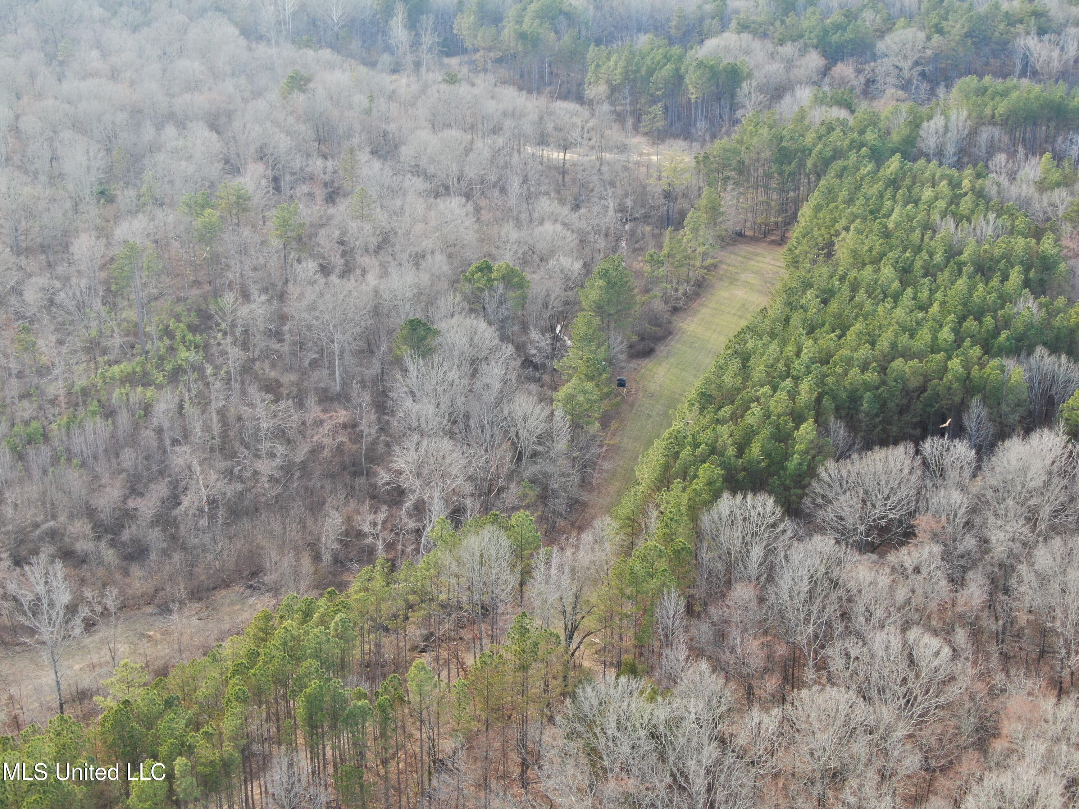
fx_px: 1496
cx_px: 540
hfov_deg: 39.7
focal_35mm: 48
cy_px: 404
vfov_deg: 30.3
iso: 100
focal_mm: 8.6
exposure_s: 1/80
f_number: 3.8
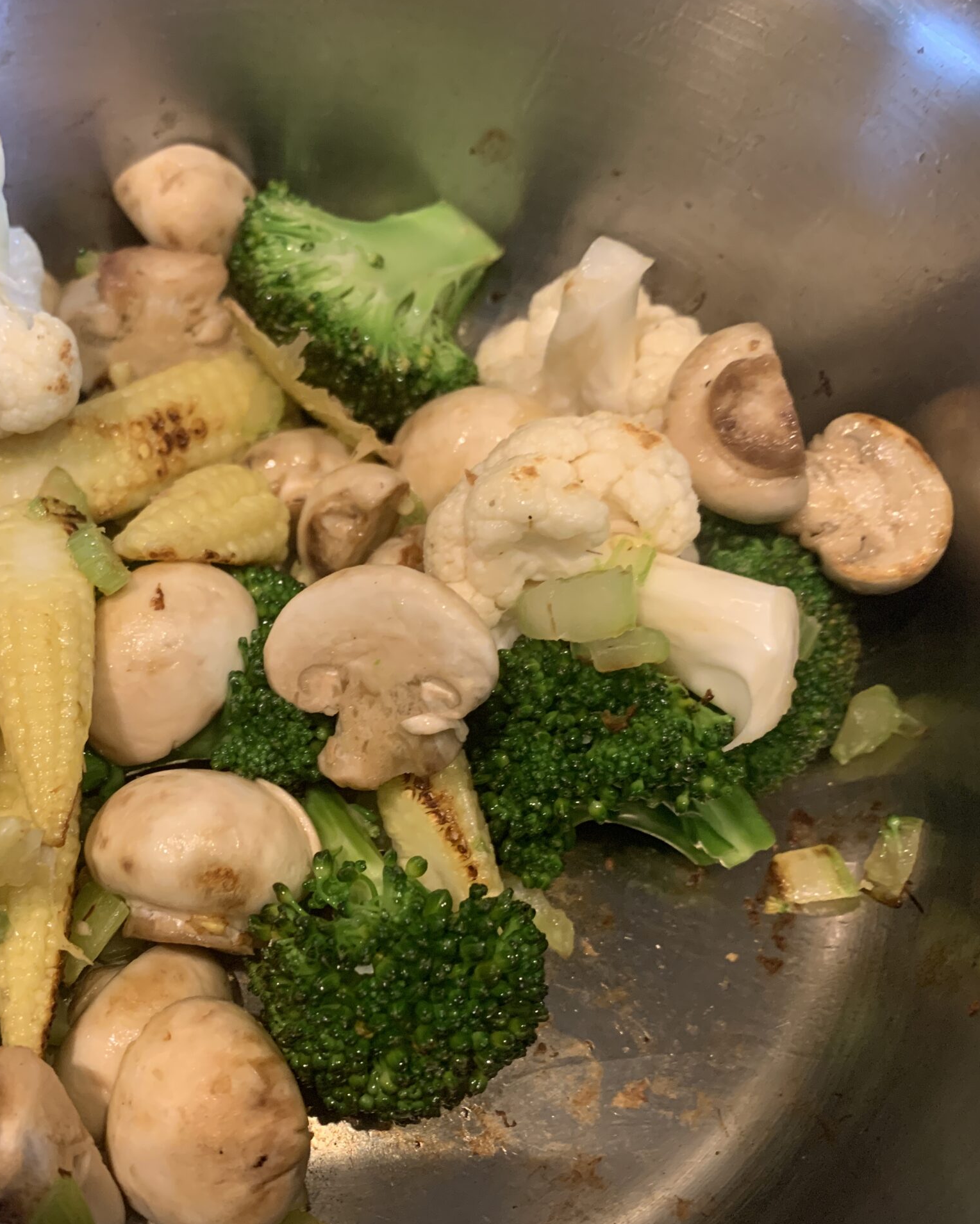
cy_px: 611
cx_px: 263
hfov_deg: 42.2
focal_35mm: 34
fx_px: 1233
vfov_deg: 52.8
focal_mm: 4.25
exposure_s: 1/50
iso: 250
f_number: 1.8
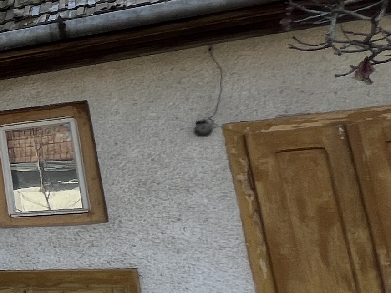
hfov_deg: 16.0
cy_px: 159
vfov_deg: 24.0
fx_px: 689
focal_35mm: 61
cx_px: -515
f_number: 1.8
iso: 32
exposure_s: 1/279
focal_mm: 1.57
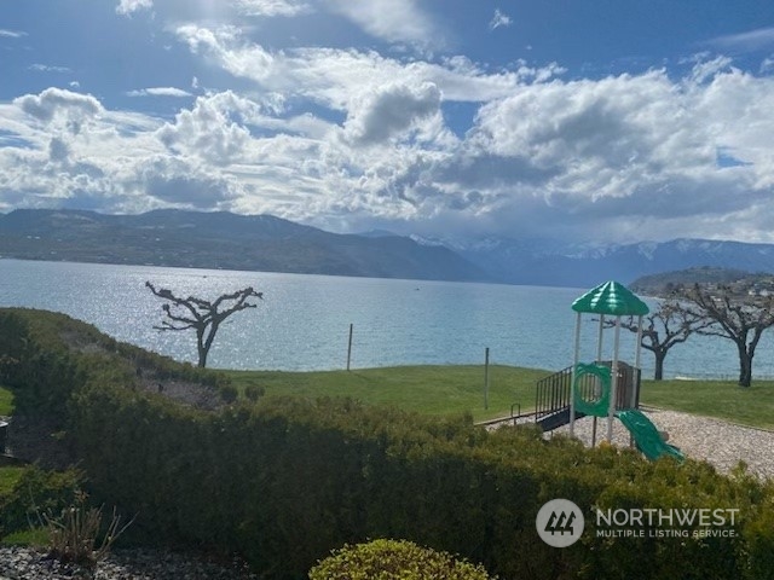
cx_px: 387
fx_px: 581
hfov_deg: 67.3
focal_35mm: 26
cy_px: 290
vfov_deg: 53.1
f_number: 1.8
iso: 32
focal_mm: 4.25
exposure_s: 1/9615
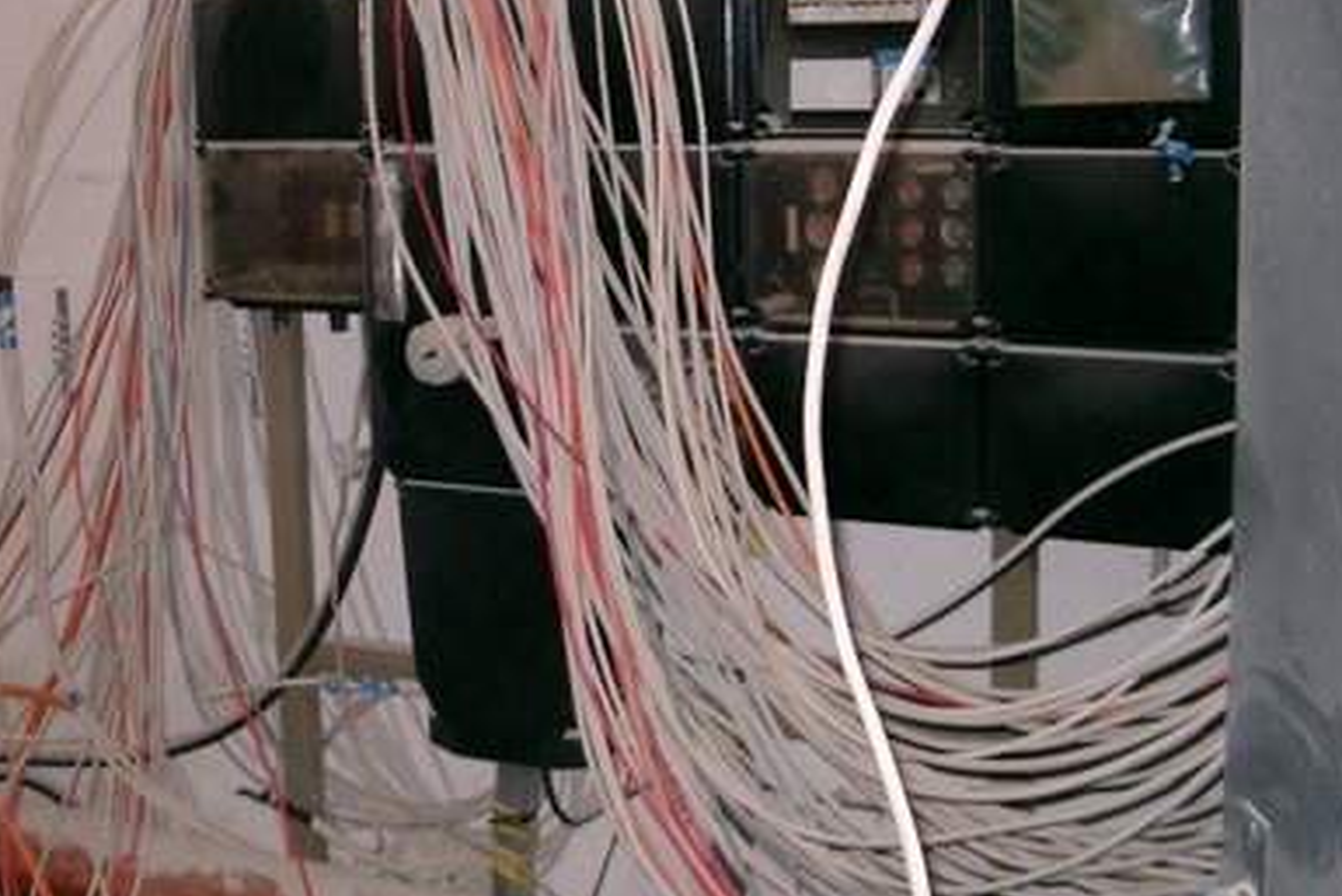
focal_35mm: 60
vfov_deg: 22.6
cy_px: 408
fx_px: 2237
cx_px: 401
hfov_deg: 33.0
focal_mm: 7.6
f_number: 2.6
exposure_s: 1/60
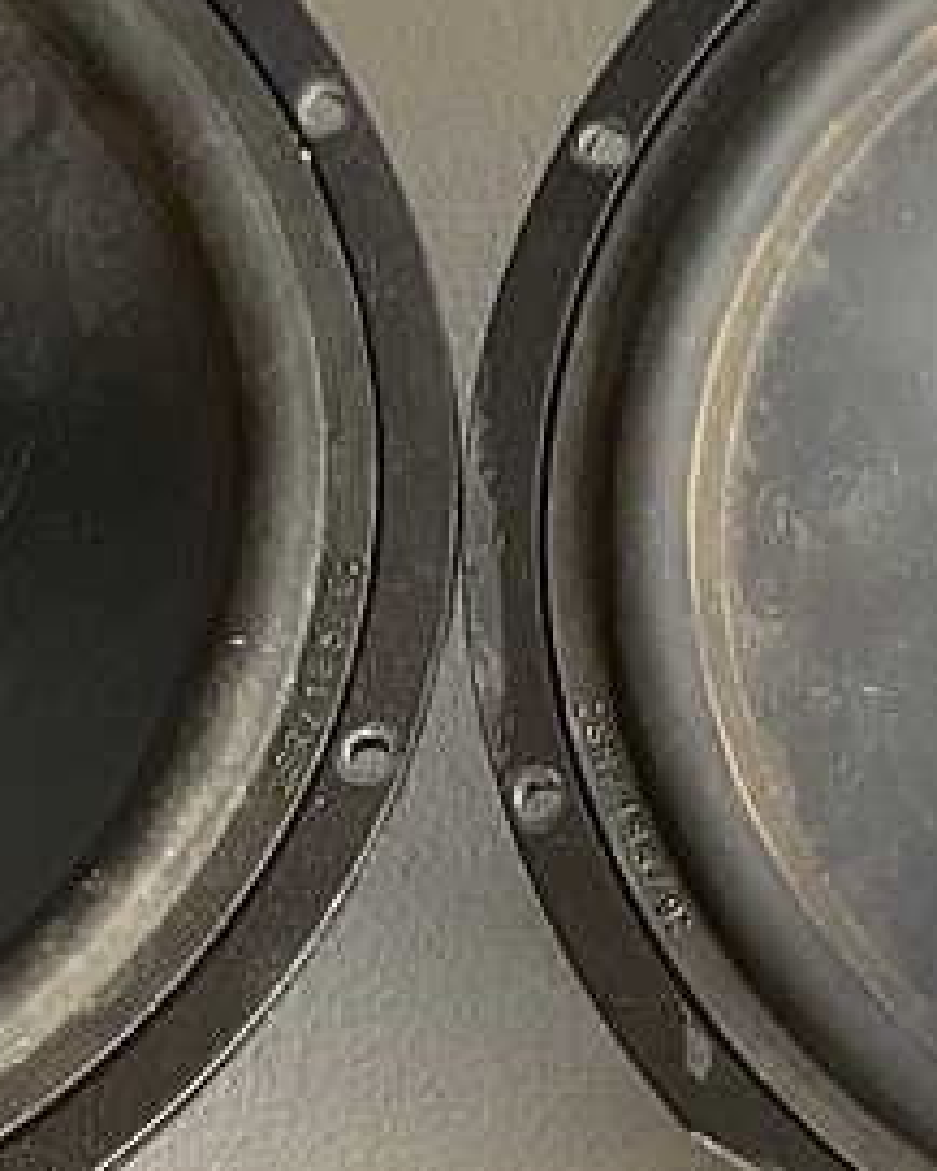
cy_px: 1718
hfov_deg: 9.5
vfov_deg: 11.7
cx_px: 1401
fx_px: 5474
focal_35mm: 158
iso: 50
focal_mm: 3
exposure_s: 1/120
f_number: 1.8
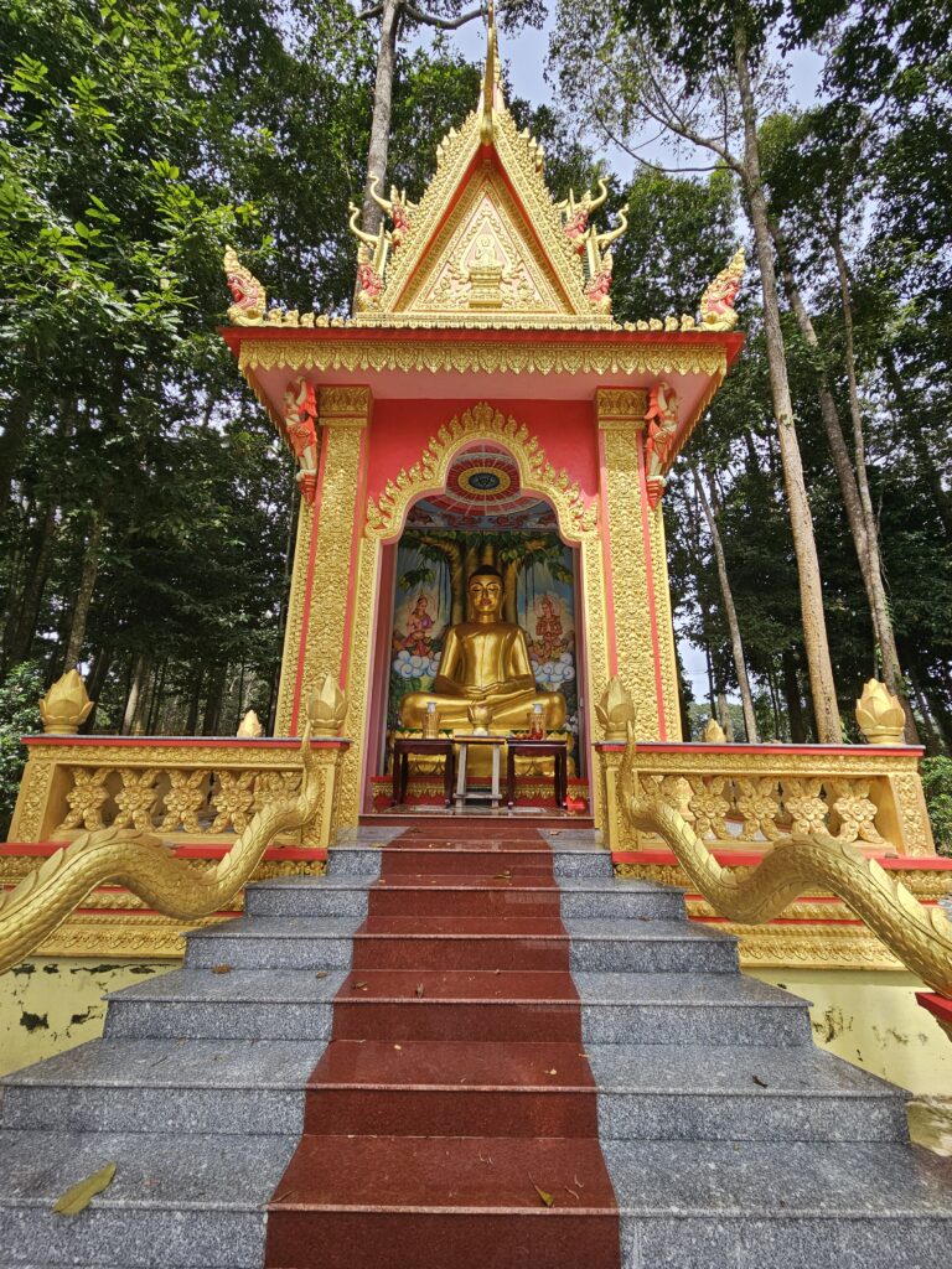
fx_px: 477
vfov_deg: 106.2
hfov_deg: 89.9
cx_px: 476
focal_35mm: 13
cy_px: 634
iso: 50
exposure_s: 1/997
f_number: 2.2
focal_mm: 2.2
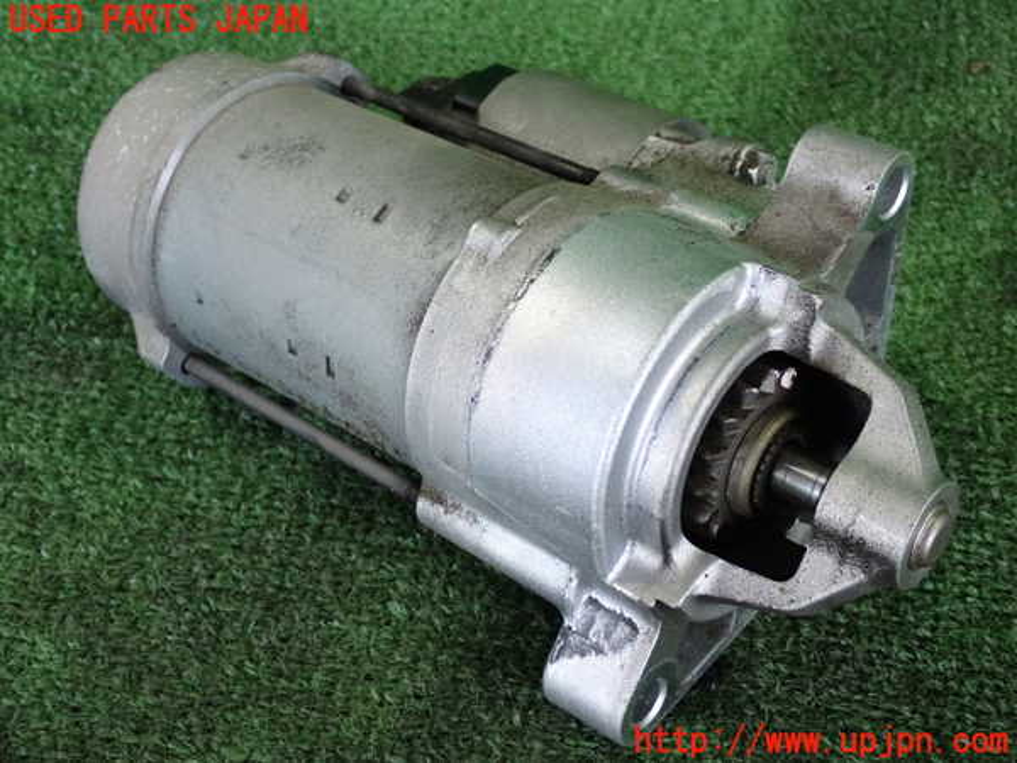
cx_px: 508
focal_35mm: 50
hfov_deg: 38.2
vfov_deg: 29.1
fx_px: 1469
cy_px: 382
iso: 1000
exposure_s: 1/125
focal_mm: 9.01
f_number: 3.2
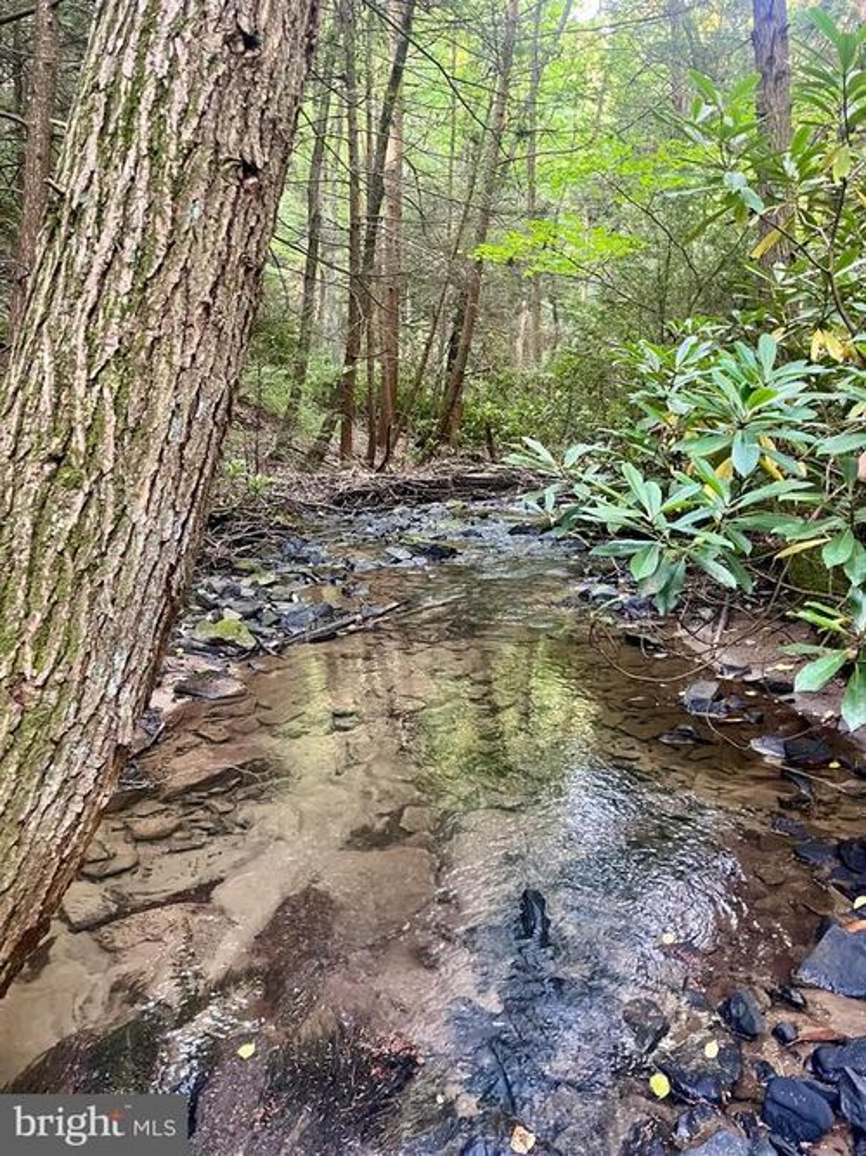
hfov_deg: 53.0
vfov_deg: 67.3
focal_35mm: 26
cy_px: 578
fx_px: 868
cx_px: 433
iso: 500
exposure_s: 1/40
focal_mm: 5.1
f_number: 1.6
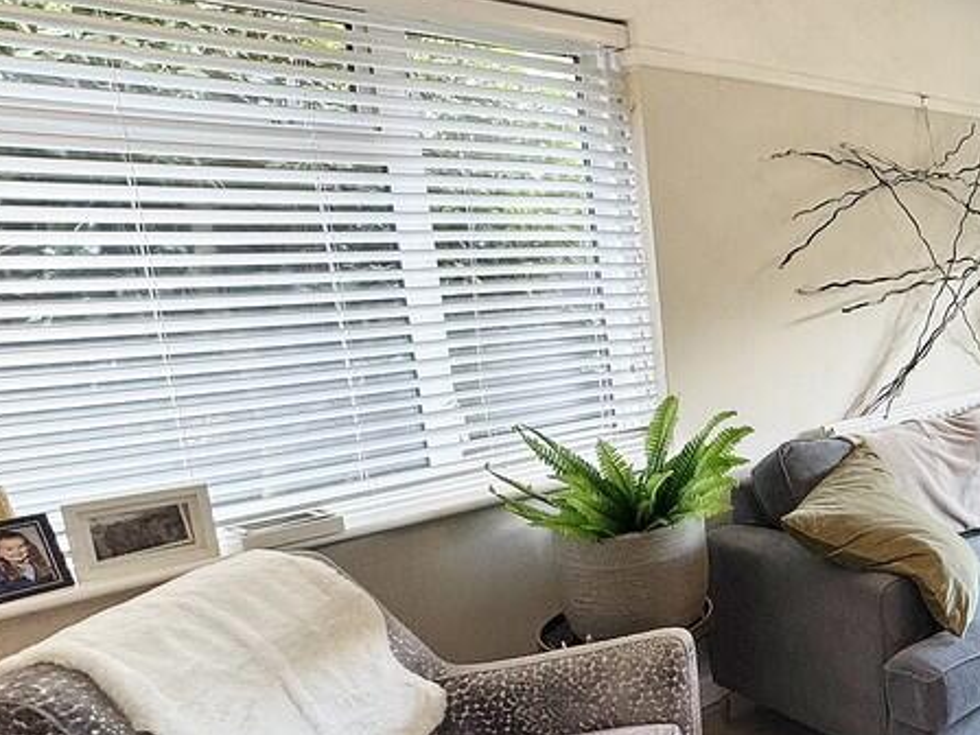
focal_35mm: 32
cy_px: 407
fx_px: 906
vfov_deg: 44.1
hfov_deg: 44.1
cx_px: 1070
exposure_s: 1/100
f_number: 2.2
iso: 100
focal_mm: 2.22
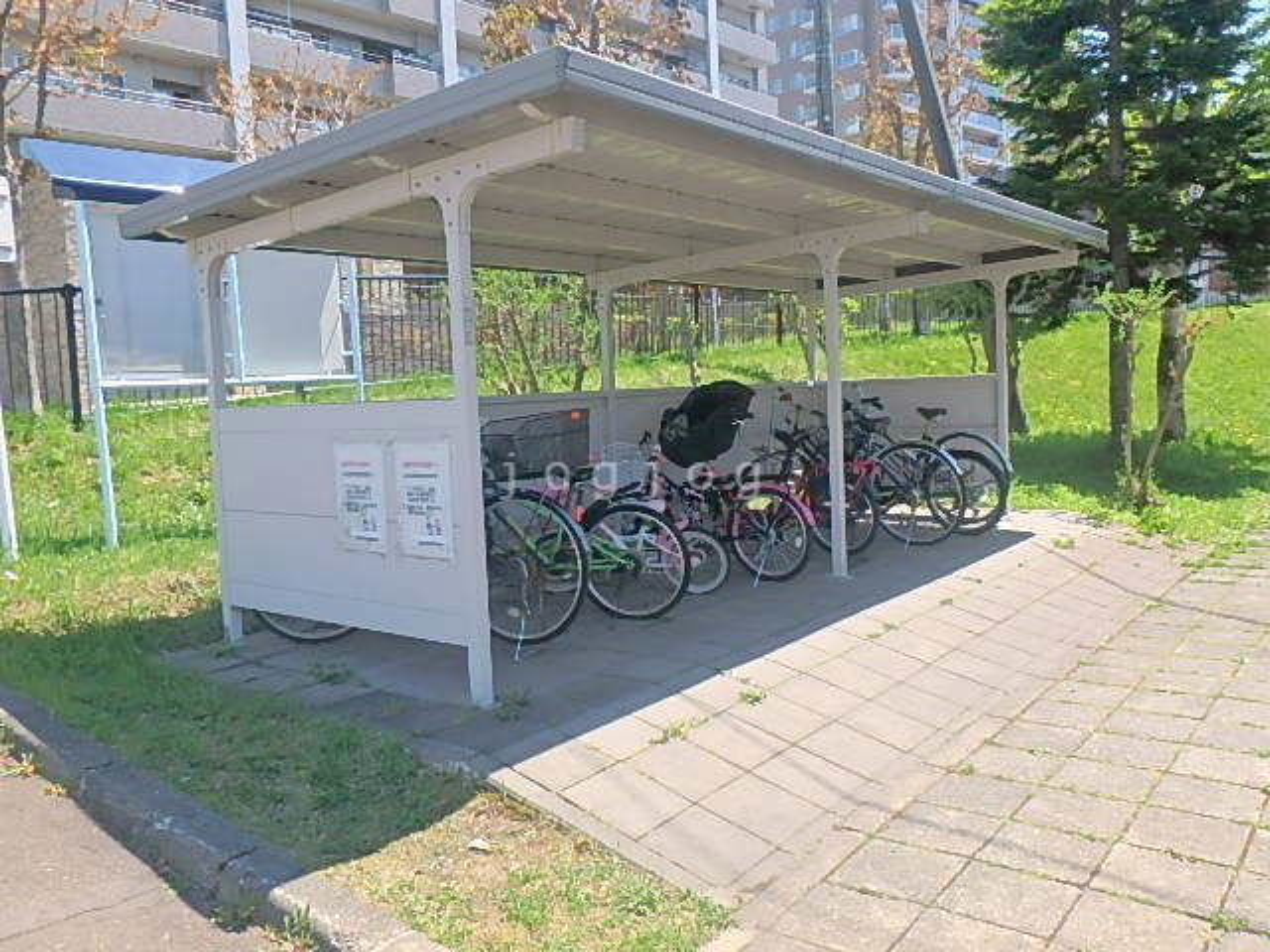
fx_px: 1064
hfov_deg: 61.7
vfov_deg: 48.2
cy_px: 476
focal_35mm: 29
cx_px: 635
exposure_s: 1/400
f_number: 4.6
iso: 125
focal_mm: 5.2
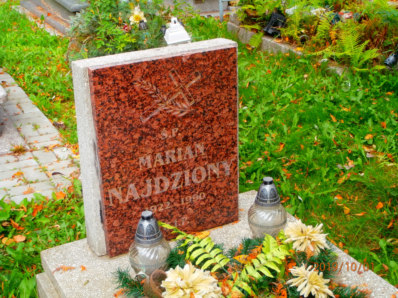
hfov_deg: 33.8
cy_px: 149
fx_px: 655
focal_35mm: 57
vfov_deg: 25.7
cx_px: 199
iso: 100
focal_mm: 10.11
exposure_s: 1/125
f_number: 4.5
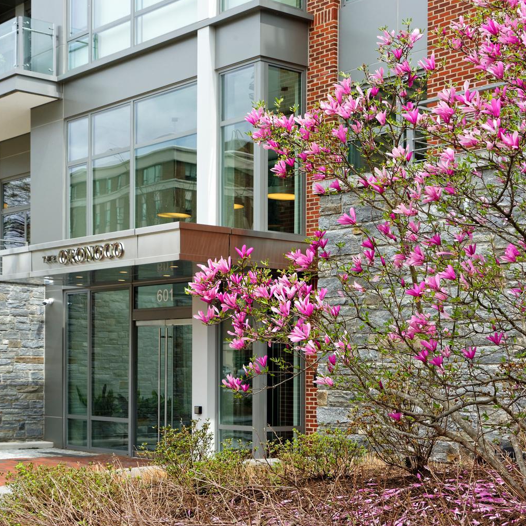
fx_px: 1066
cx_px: 260
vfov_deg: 27.7
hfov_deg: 27.7
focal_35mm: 62
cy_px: 237
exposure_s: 1/250
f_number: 11
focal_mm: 48
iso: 400
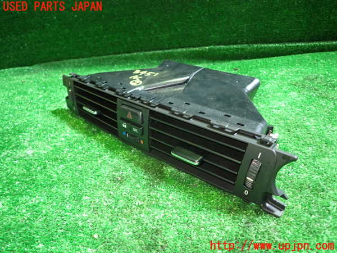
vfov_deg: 54.9
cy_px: 126
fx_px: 243
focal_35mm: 25
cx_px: 168
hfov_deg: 69.4
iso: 640
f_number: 2
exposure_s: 1/30
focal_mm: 4.5
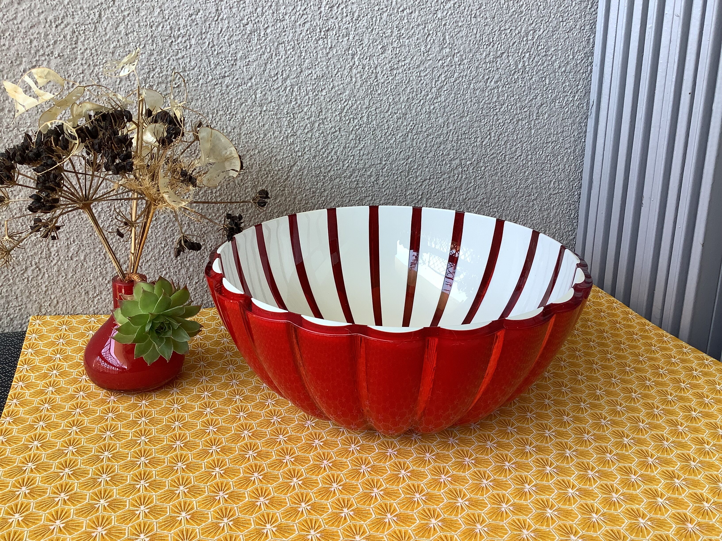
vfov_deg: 45.4
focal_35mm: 31
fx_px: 647
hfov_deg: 58.4
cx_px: 361
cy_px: 270
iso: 40
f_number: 2.4
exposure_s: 1/100
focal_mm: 3.3
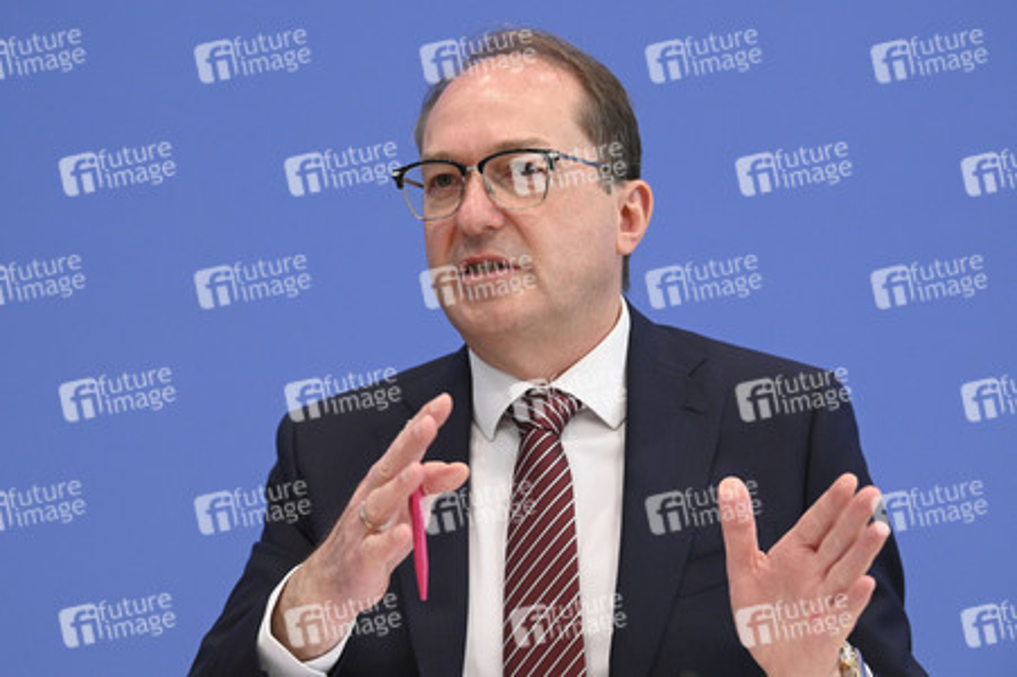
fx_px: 3275
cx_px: 508
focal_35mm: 116
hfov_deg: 17.7
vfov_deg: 11.8
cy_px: 338
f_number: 5
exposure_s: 1/800
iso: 4000
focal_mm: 116
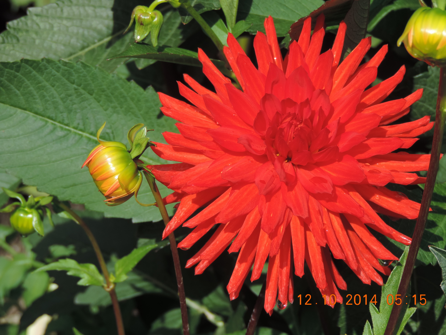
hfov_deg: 13.6
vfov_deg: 10.2
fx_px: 1868
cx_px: 223
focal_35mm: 145
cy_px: 168
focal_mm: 25.8
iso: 80
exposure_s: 1/640
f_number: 4.4
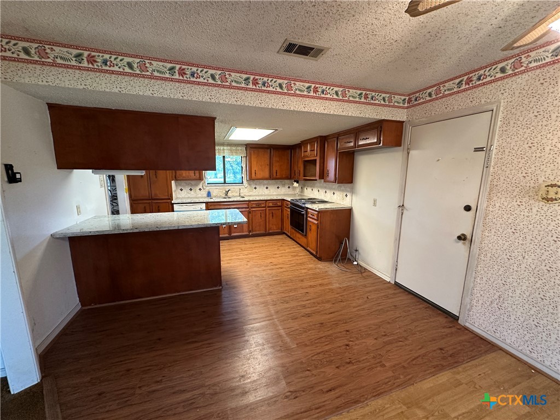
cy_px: 210
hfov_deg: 102.1
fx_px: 226
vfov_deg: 85.7
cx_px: 280
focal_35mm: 14
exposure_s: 1/60
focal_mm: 2.22
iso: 320
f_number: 2.2
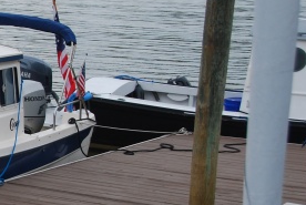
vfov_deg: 9.9
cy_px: 147
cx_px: -115
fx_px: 1183
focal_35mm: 139
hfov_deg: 14.0
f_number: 5.6
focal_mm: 32
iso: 180
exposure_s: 1/125
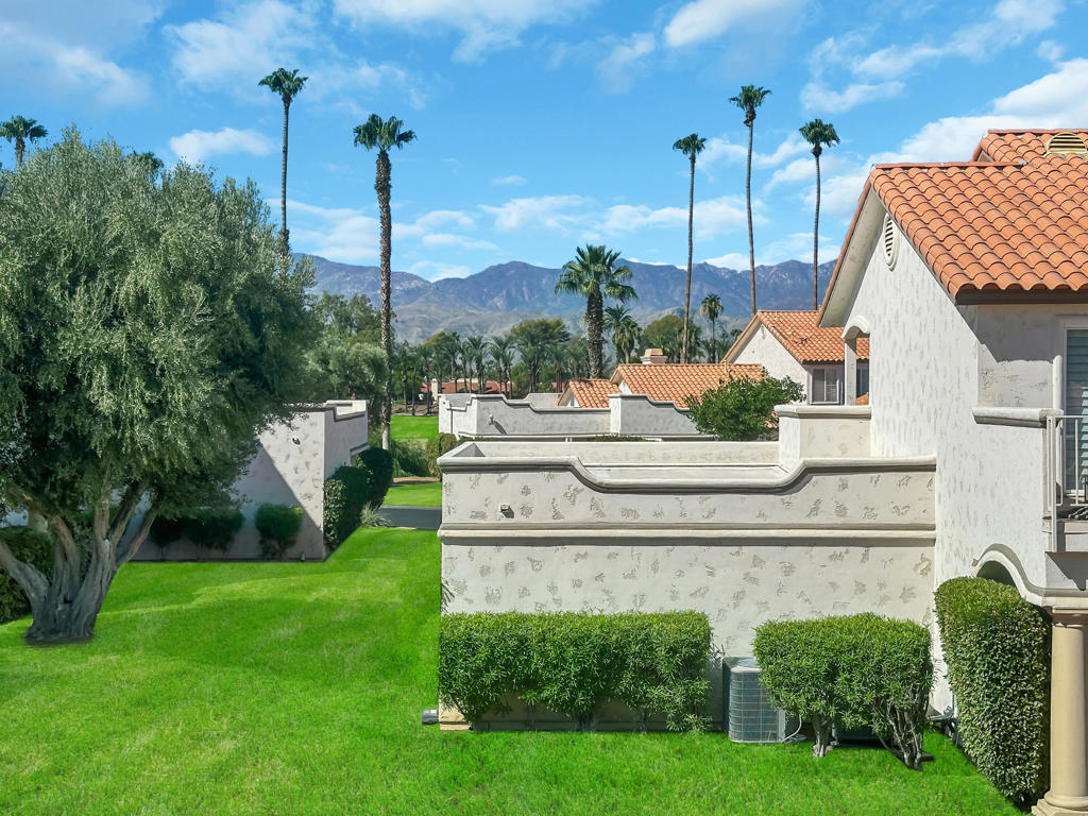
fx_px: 1509
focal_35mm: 48
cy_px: 408
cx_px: 544
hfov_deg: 39.7
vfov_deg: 30.3
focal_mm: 6.86
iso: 64
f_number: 1.8
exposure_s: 1/7100
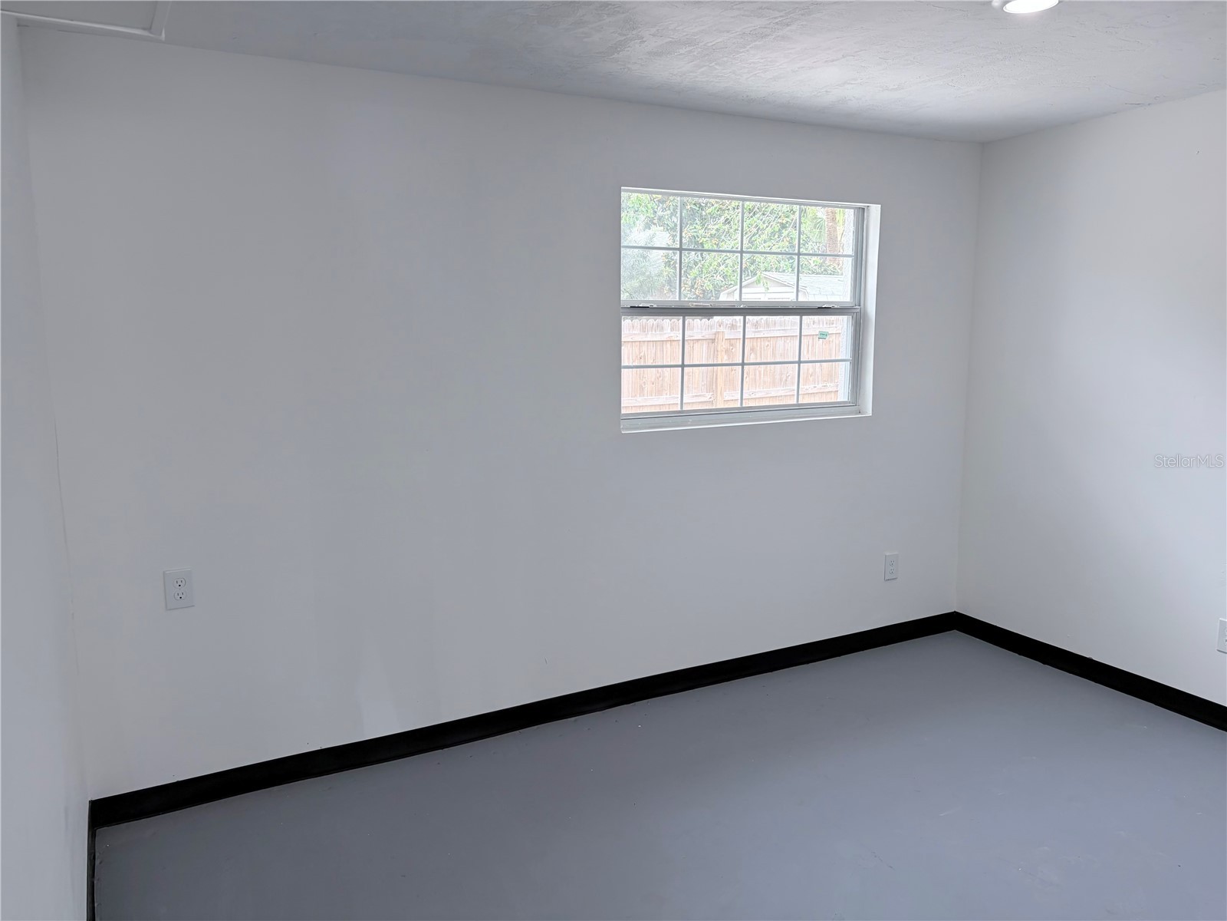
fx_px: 922
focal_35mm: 26
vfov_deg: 53.1
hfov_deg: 67.3
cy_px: 460
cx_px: 614
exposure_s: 1/152
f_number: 1.6
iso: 50
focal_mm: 5.96
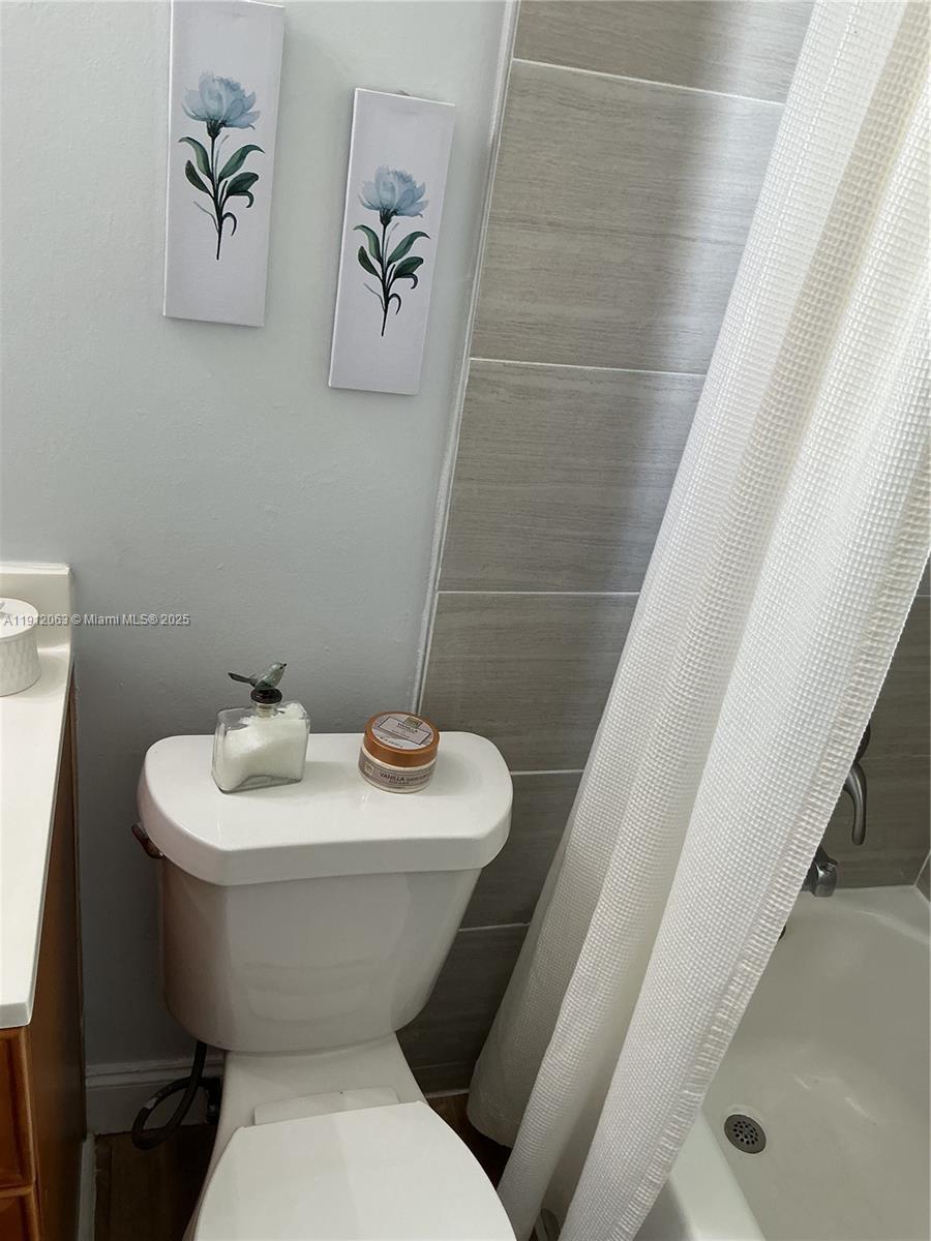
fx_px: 1040
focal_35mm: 29
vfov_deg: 61.7
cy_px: 620
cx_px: 466
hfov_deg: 48.2
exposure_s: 1/60
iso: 50
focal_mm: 3
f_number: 1.8
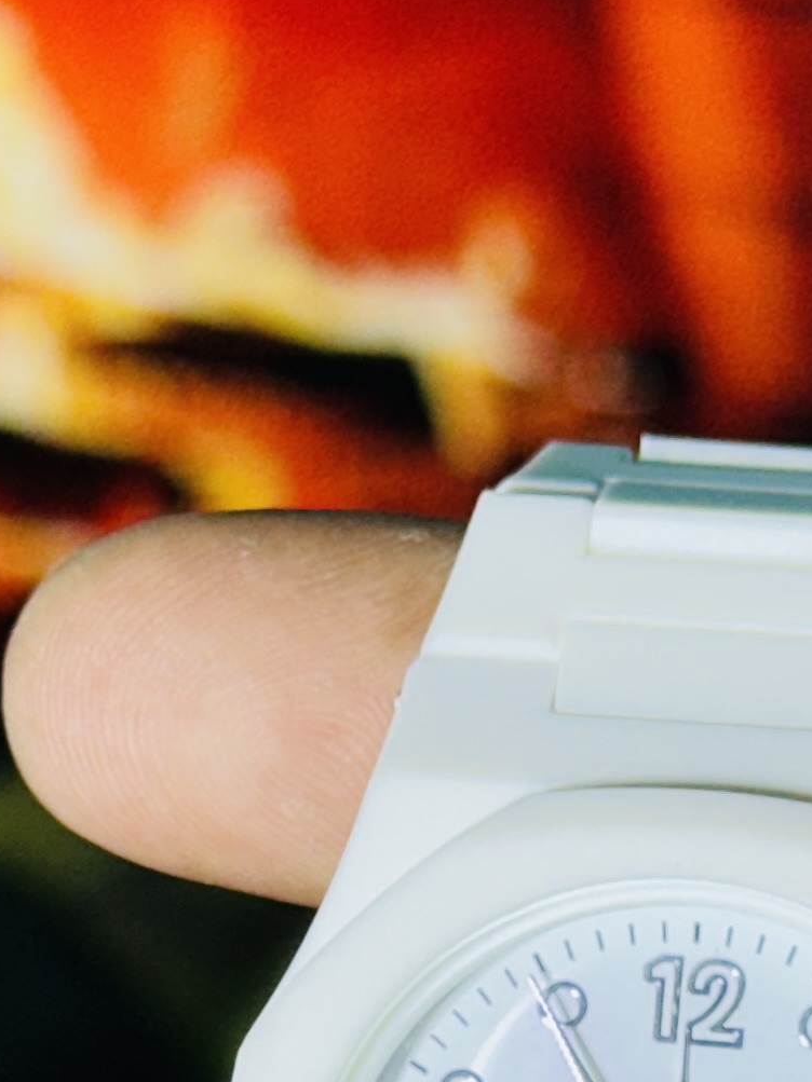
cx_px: 652
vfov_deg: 10.0
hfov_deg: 7.7
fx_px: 6038
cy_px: 1531
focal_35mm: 193
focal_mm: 6.86
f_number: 1.78
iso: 64
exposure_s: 1/100
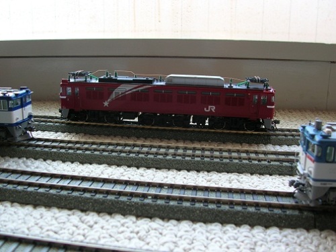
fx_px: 340
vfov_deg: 40.7
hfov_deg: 52.6
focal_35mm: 35
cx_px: 168
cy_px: 126
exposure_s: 1/14
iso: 50
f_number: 2.8
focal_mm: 5.8
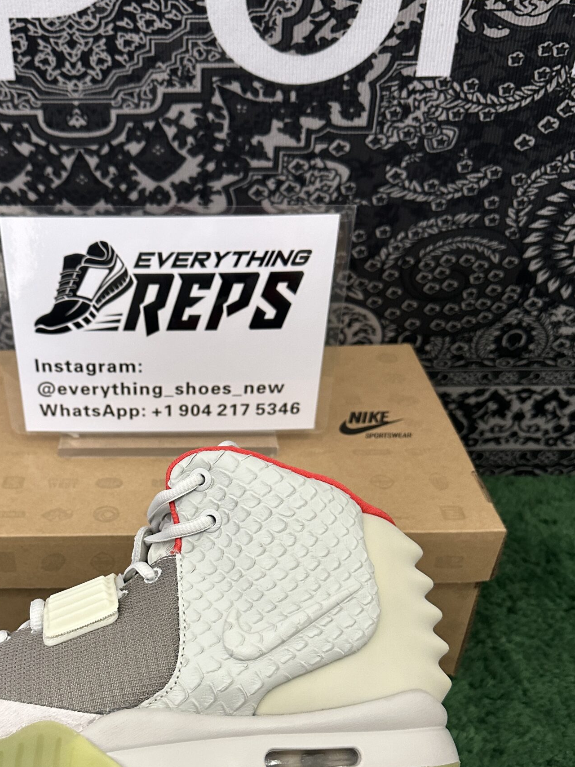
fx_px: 797
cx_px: 167
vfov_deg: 50.7
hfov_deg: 38.9
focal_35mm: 36
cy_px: 492
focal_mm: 6.86
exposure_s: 1/50
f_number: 1.78
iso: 400
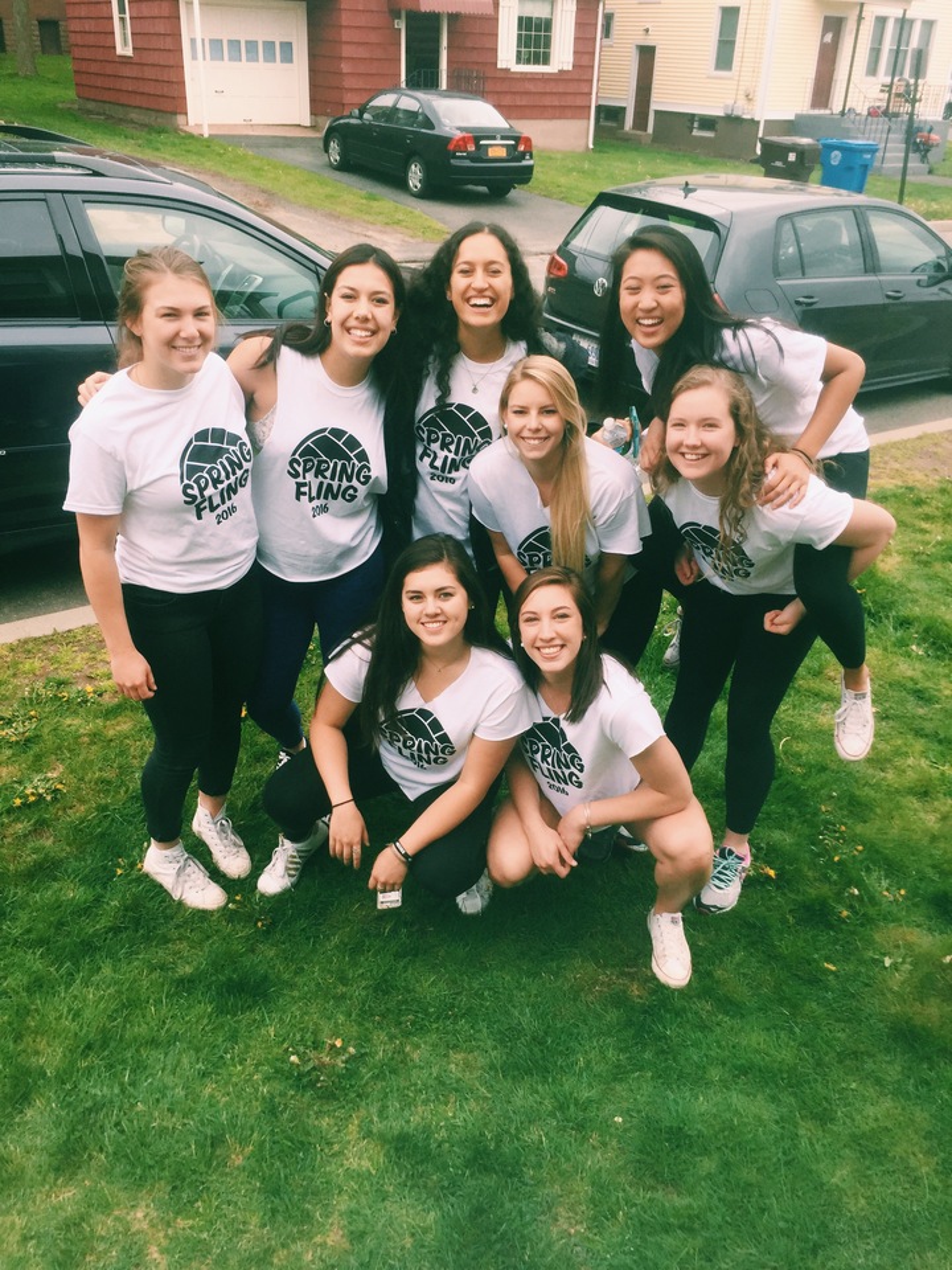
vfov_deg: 61.7
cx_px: 476
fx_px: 1063
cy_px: 635
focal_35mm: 29
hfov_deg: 48.2
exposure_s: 1/455
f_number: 2.2
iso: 32
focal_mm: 4.15
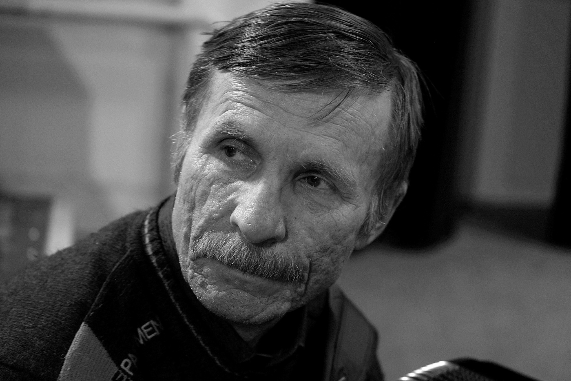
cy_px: 190
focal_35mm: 83
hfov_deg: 24.5
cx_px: 286
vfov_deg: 16.5
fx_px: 1316
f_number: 3.5
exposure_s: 1/15
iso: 400
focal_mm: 55
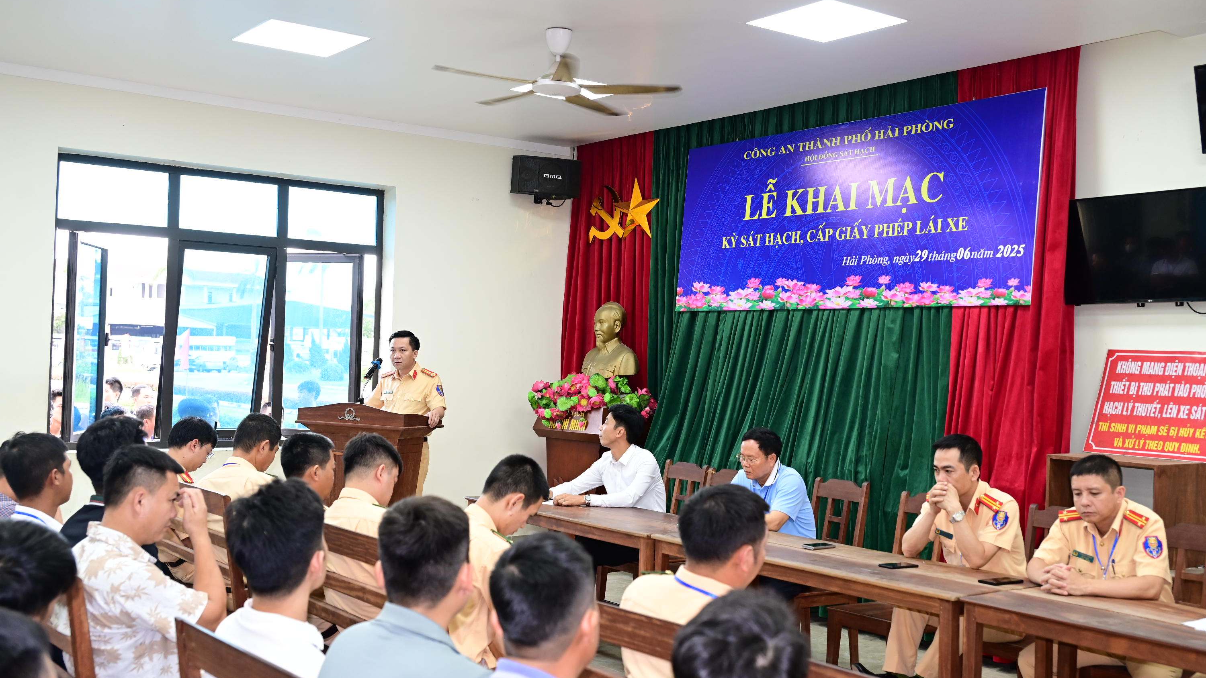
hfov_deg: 52.8
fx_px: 1215
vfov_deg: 31.2
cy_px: 329
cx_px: 601
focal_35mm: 38
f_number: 4
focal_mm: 36
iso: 1250
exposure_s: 1/100
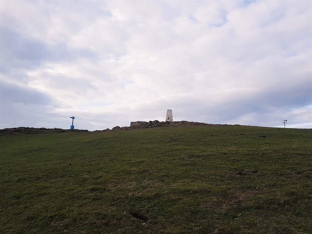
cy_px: 117
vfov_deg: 53.1
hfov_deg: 67.3
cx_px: 156
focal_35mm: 26
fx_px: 234
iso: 40
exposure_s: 1/1548
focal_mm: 4.2
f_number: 1.7
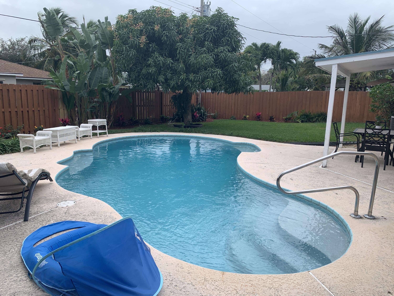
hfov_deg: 67.3
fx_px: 296
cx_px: 197
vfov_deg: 53.1
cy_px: 148
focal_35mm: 26
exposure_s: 1/687
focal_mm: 4.25
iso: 25
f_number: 1.8
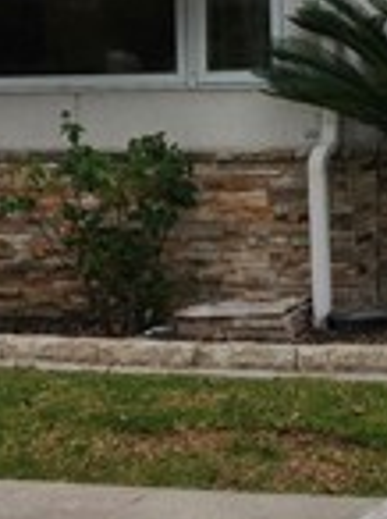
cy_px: -39
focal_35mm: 101
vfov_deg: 18.8
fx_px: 1510
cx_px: 614
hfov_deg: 13.6
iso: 50
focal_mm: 5.4
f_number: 1.8
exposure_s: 1/180
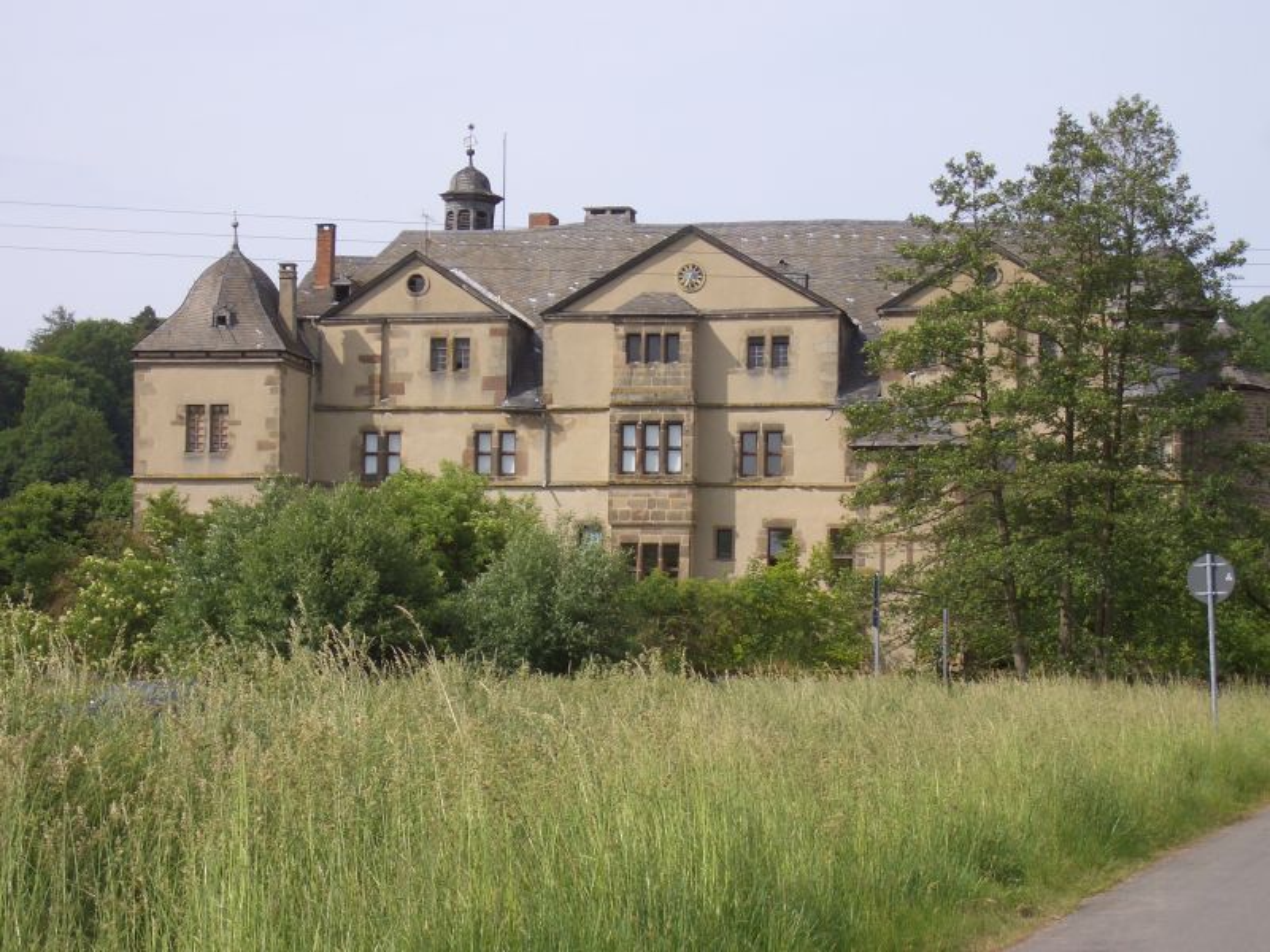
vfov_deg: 19.9
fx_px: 2715
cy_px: 476
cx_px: 635
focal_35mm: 74
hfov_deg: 26.3
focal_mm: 12.2
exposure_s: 1/200
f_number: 6.2
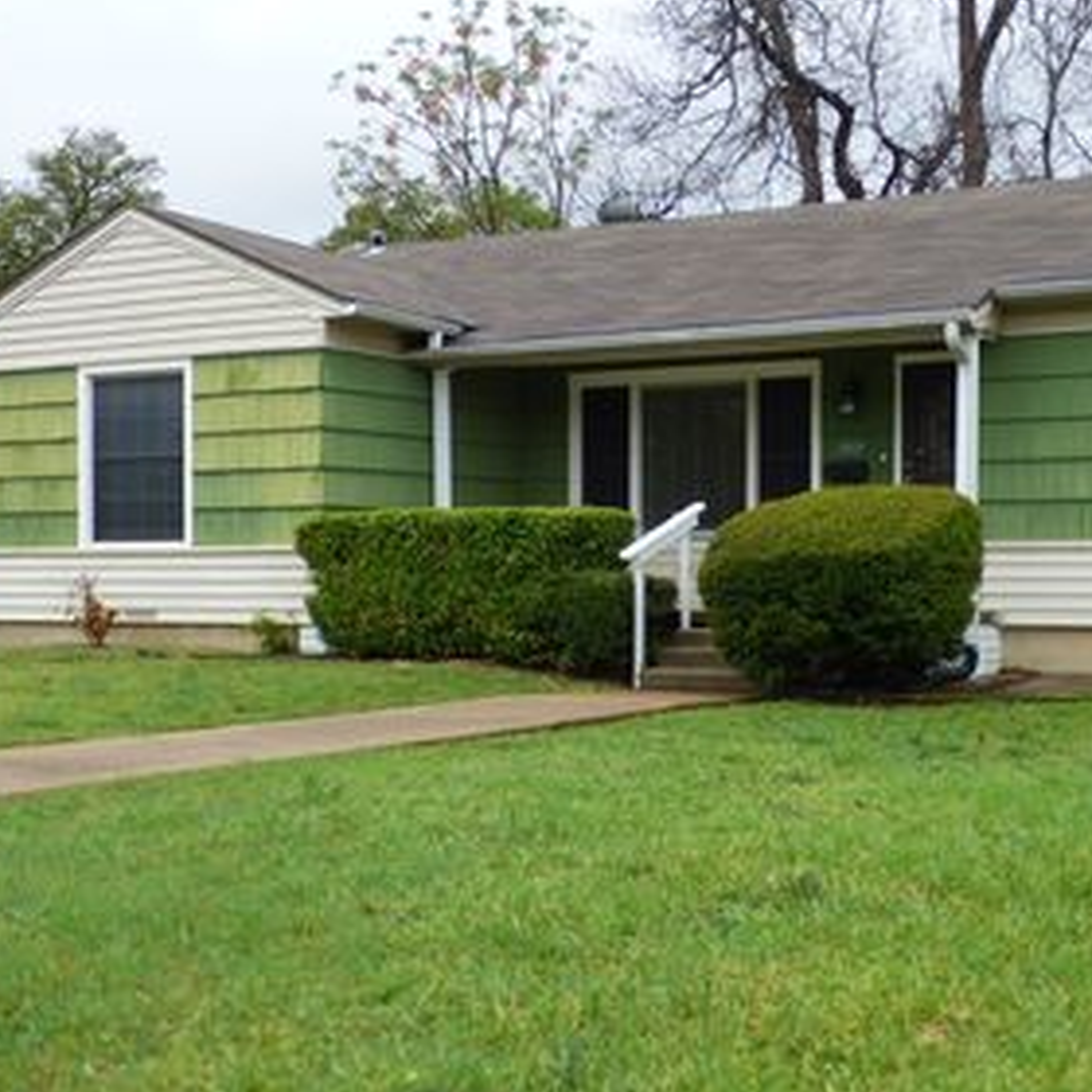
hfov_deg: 32.5
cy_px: 583
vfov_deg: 32.8
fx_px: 1856
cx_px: 737
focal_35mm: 52
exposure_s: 1/500
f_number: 3.4
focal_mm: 5.78
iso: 100
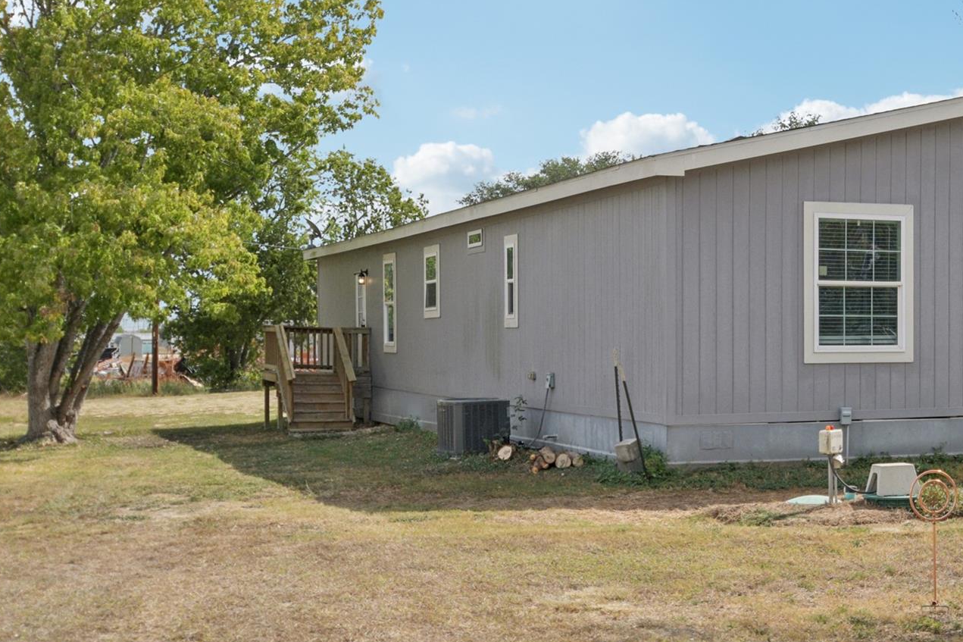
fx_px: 1551
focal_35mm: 58
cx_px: 764
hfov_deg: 33.5
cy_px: 285
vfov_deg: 23.4
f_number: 8
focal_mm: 24
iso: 400
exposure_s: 1/1000
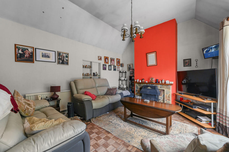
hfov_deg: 104.3
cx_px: 114
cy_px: 76
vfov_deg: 81.1
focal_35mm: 14
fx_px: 89
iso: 400
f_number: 8
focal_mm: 14
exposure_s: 1/1.25
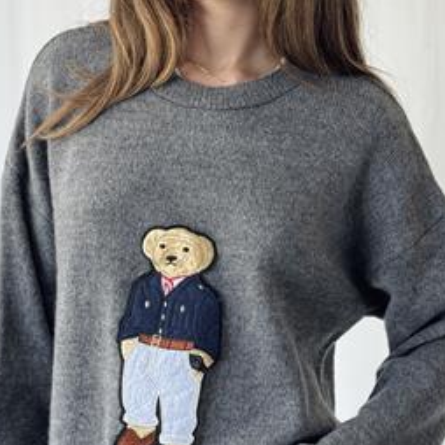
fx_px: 1294
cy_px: 155
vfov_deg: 19.5
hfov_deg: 19.5
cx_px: 215
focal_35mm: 89
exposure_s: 1/121
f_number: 1.78
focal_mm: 6.76
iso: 100
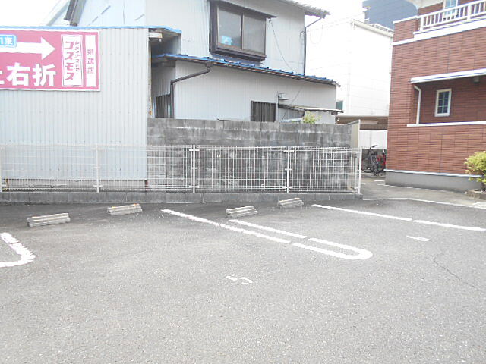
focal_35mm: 26
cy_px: 182
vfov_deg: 53.1
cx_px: 243
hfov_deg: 67.3
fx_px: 365
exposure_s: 1/250
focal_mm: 4.6
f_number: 3.2
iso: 125
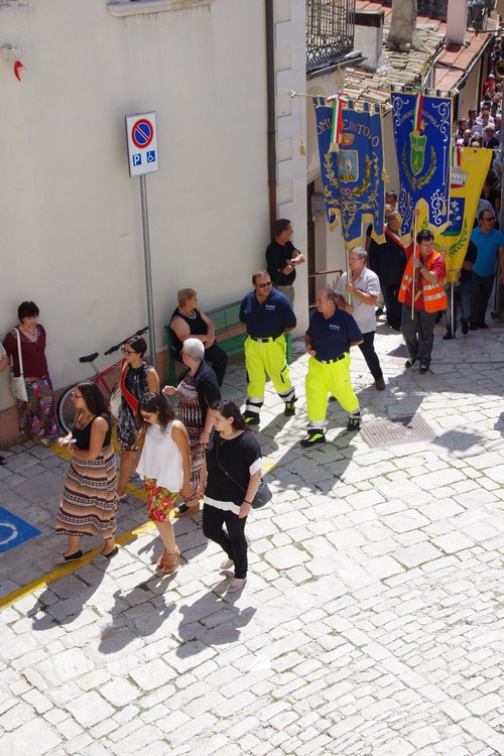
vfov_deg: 31.4
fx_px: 1344
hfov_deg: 21.2
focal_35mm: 64
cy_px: 378
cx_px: 252
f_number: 8
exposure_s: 1/320
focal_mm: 43
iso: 320
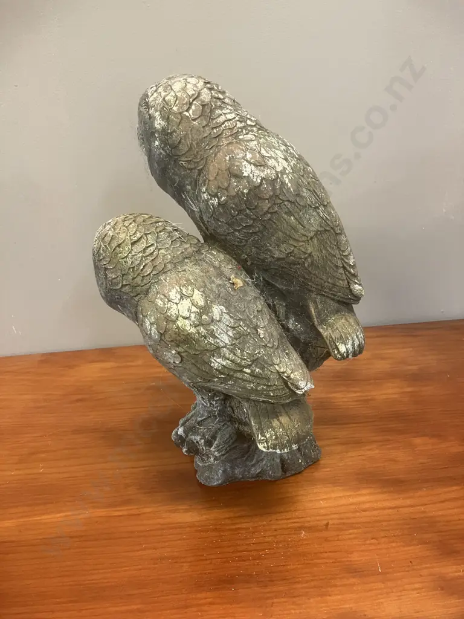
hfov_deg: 49.7
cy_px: 310
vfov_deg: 63.4
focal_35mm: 28
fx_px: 500
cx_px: 232
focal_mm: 3.99
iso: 250
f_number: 1.8
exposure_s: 1/50
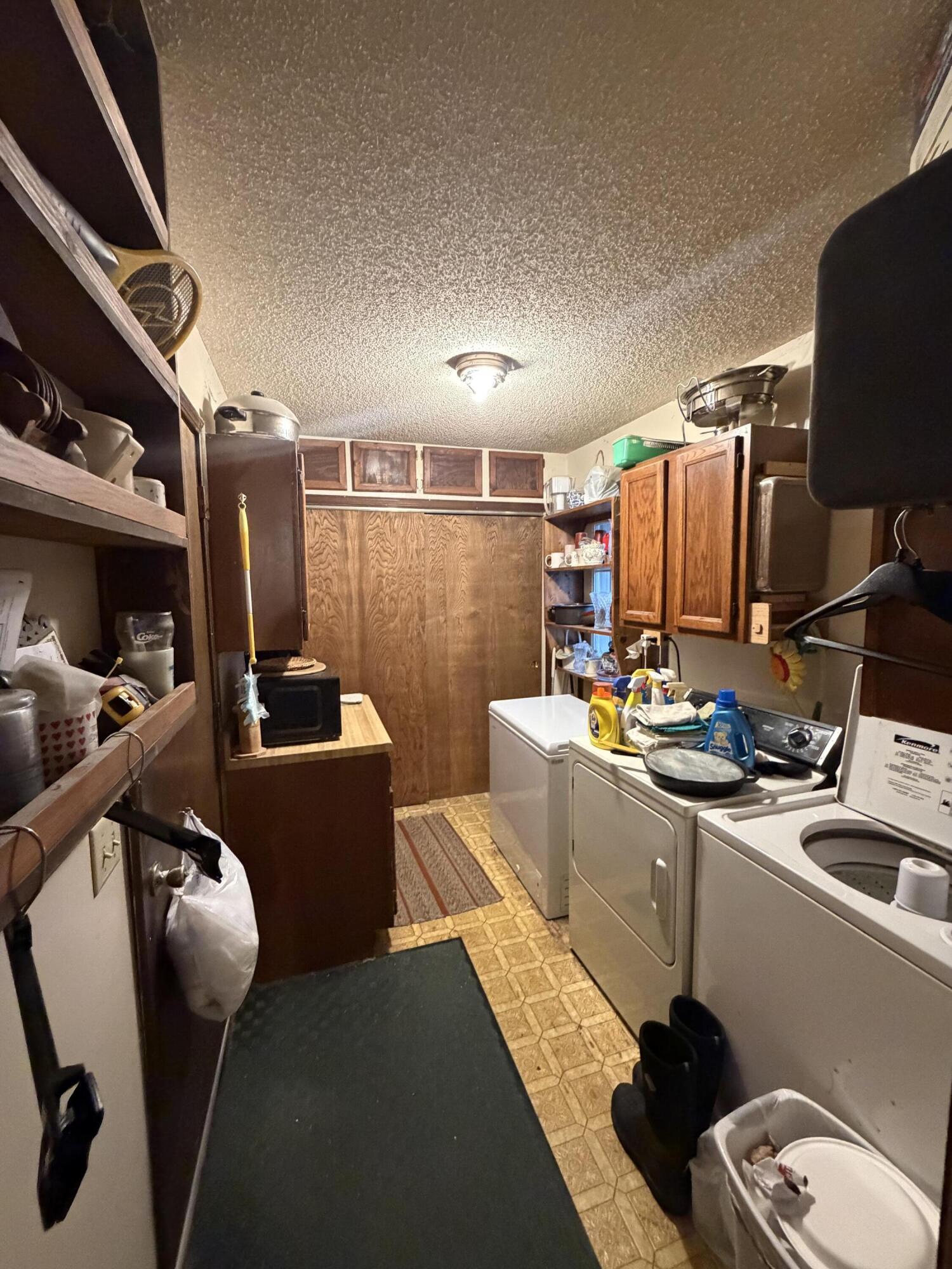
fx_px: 513
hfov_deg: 85.7
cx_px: 476
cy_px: 634
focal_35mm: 14
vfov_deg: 102.1
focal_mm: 2.22
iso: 1000
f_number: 2.2
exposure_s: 1/60
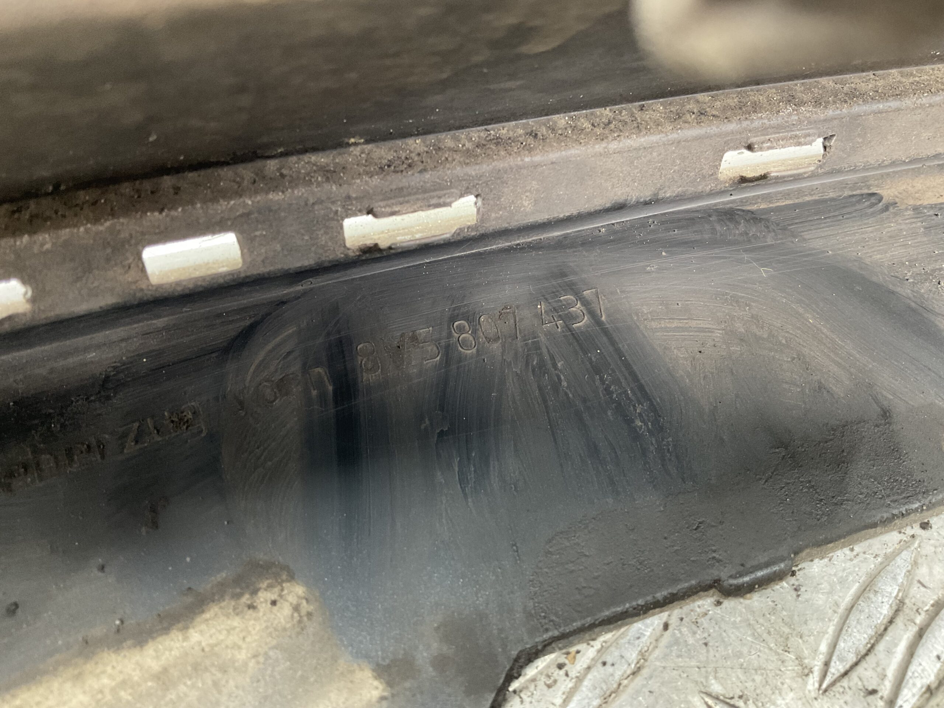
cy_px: 354
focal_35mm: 29
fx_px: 791
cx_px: 472
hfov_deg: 61.7
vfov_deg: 48.2
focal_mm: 3
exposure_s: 1/40
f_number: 1.8
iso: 250
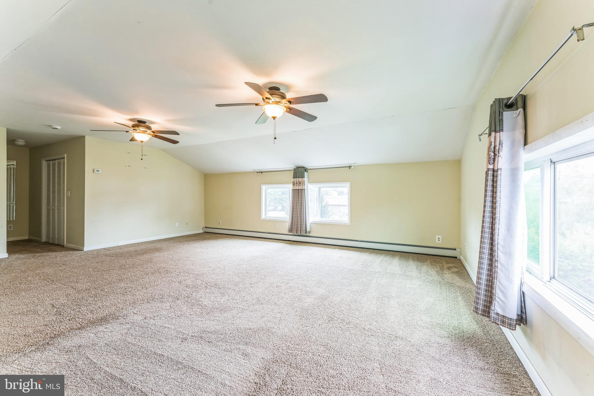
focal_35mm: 14
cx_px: 297
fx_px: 231
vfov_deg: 81.2
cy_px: 198
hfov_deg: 104.3
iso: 400
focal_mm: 14
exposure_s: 1/6
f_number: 9
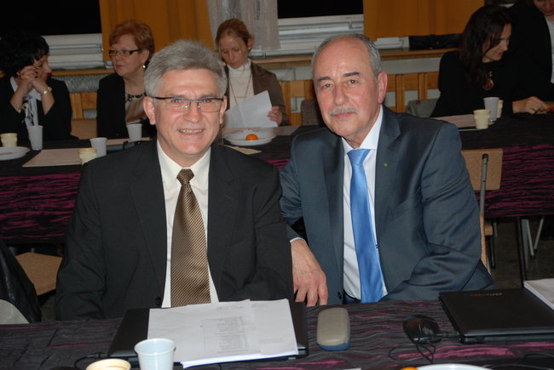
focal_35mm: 63
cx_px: 277
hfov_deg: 31.9
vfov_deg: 21.6
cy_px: 185
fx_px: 971
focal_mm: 42
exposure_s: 1/60
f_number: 3.8
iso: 200
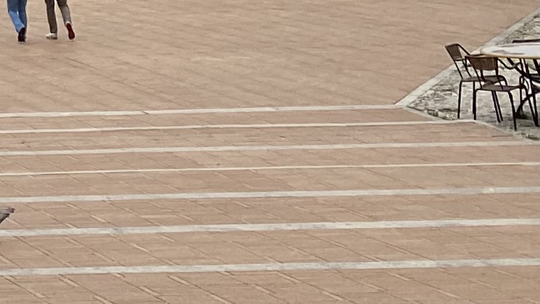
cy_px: -708
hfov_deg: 12.3
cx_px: -616
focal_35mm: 150
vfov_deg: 7.0
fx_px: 2148
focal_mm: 4.25
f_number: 1.8
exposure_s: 1/767
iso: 32
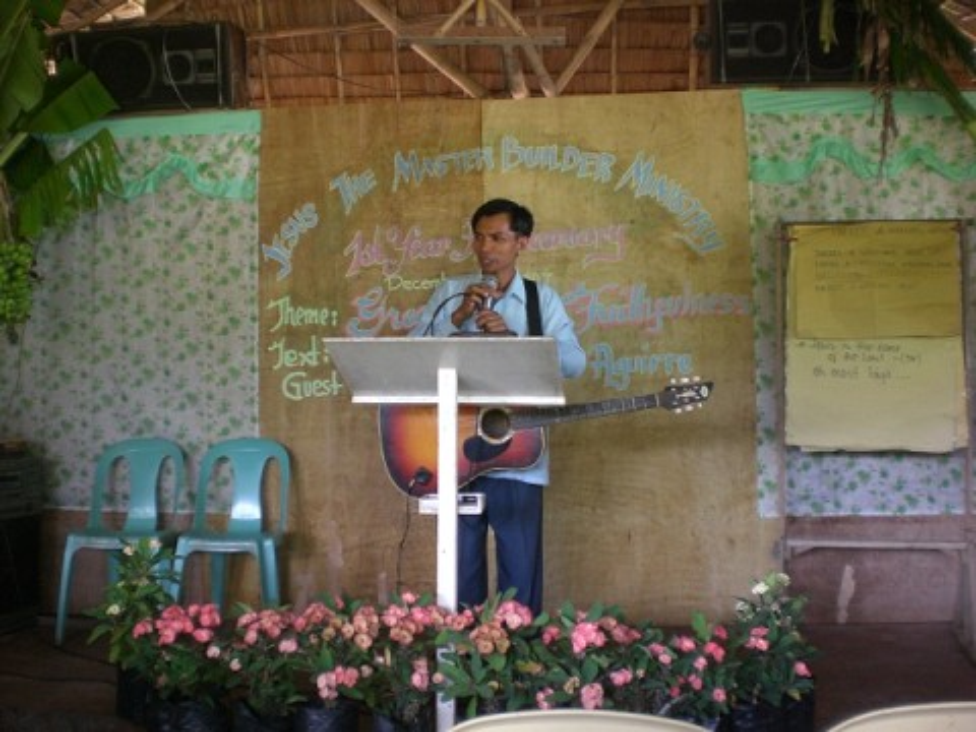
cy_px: 366
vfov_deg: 37.7
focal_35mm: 38
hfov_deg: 49.0
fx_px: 1071
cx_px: 488
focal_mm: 6.3
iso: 200
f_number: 3.1
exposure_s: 1/50
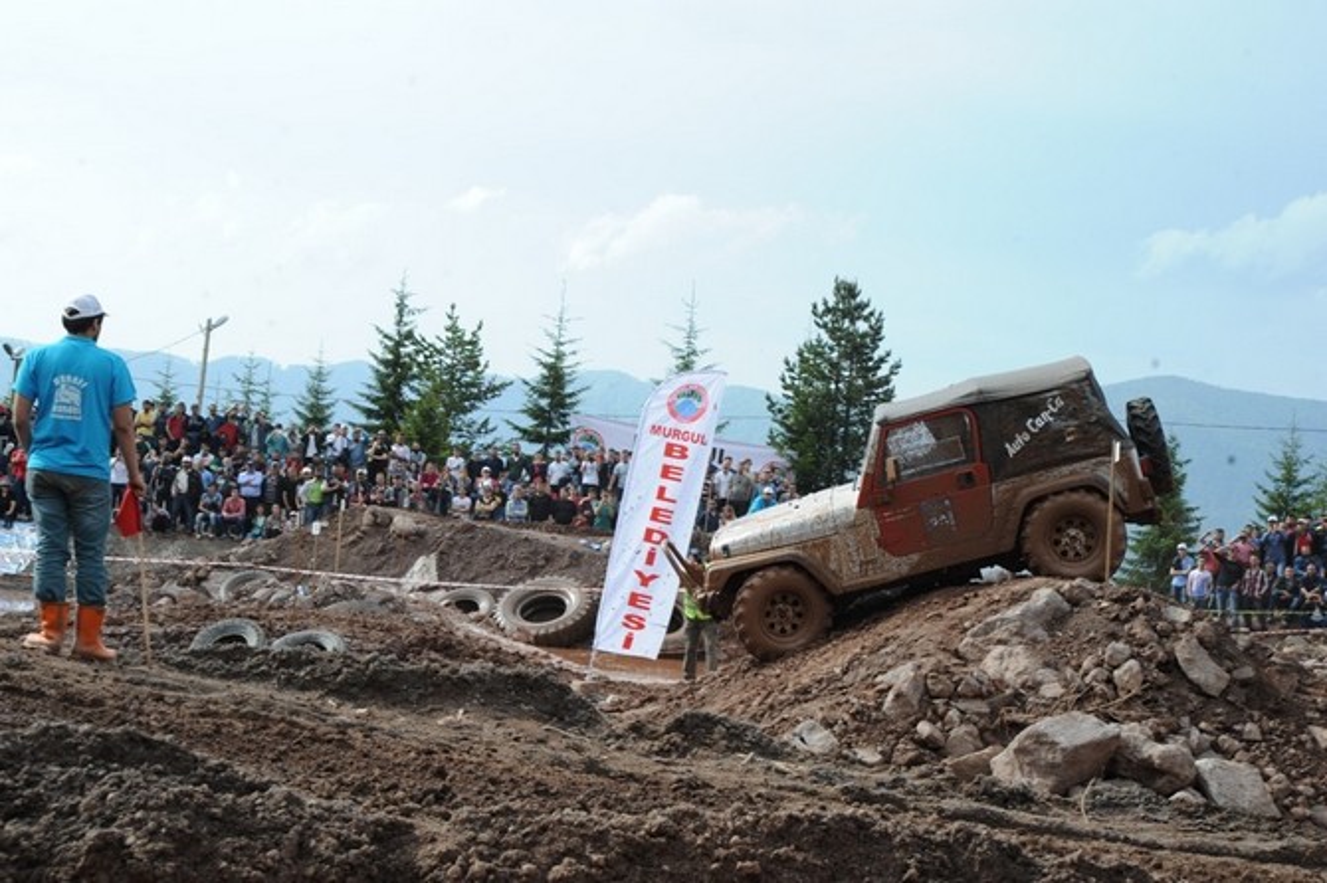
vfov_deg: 20.6
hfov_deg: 30.5
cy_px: 442
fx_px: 2432
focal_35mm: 66
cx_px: 664
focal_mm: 66
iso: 200
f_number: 13
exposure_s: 1/160
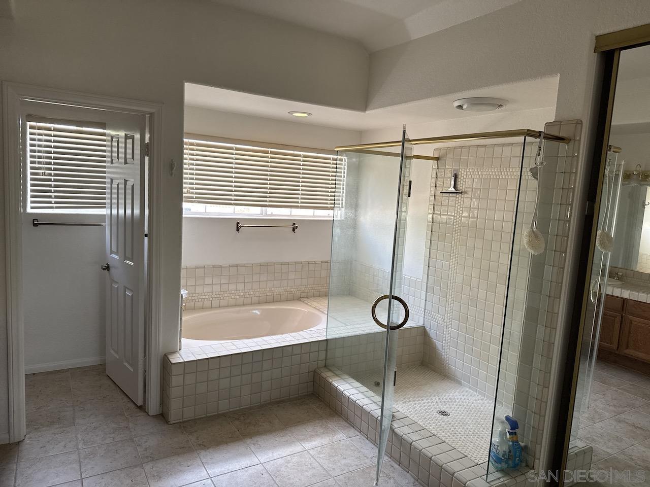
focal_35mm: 24
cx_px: 325
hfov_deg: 71.6
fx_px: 451
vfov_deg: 56.8
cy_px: 244
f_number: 1.78
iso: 200
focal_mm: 6.76
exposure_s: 1/120
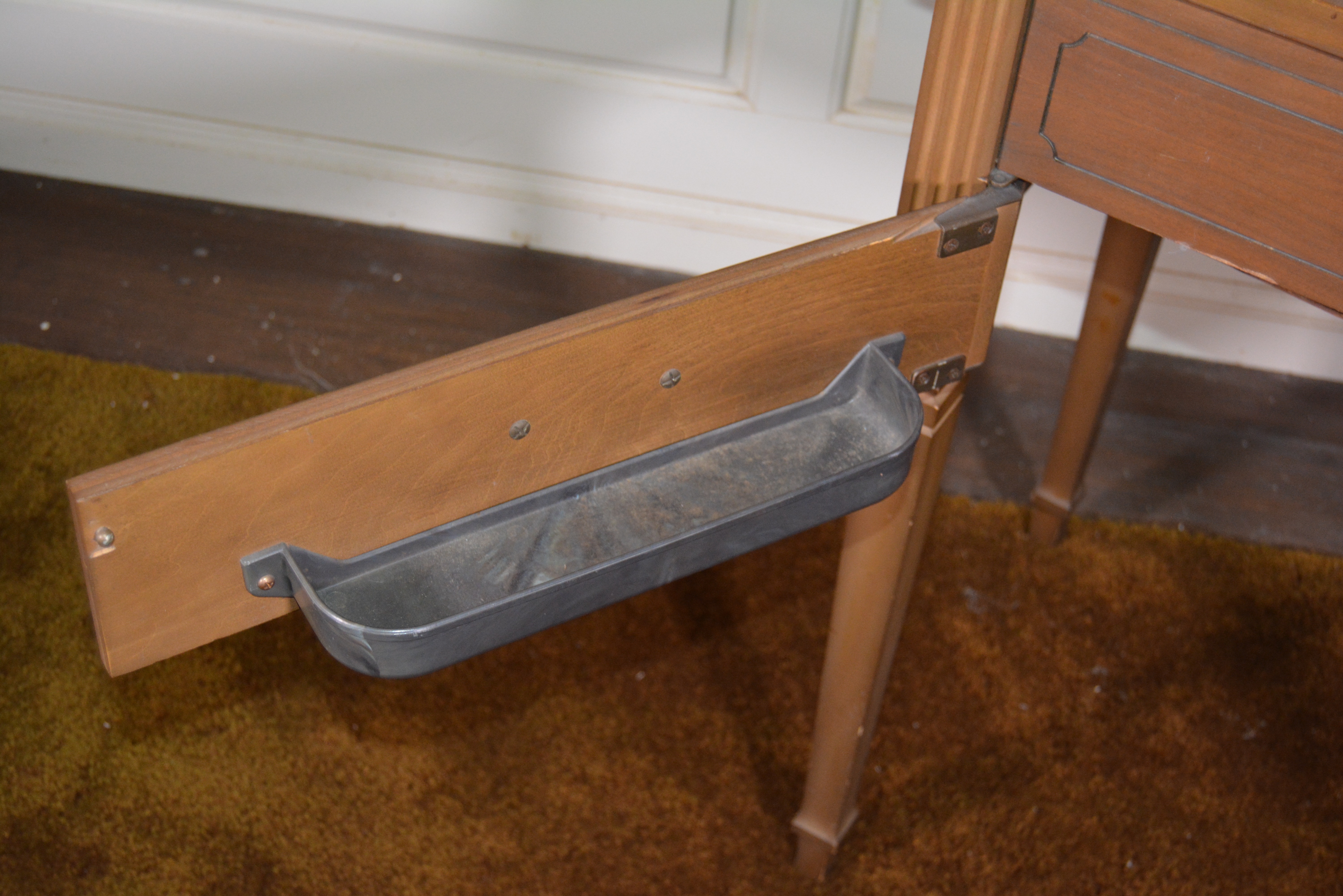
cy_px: 448
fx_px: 1958
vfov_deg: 25.8
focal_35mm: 52
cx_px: 672
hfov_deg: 37.9
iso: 1600
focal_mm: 35
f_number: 4.5
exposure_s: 1/60
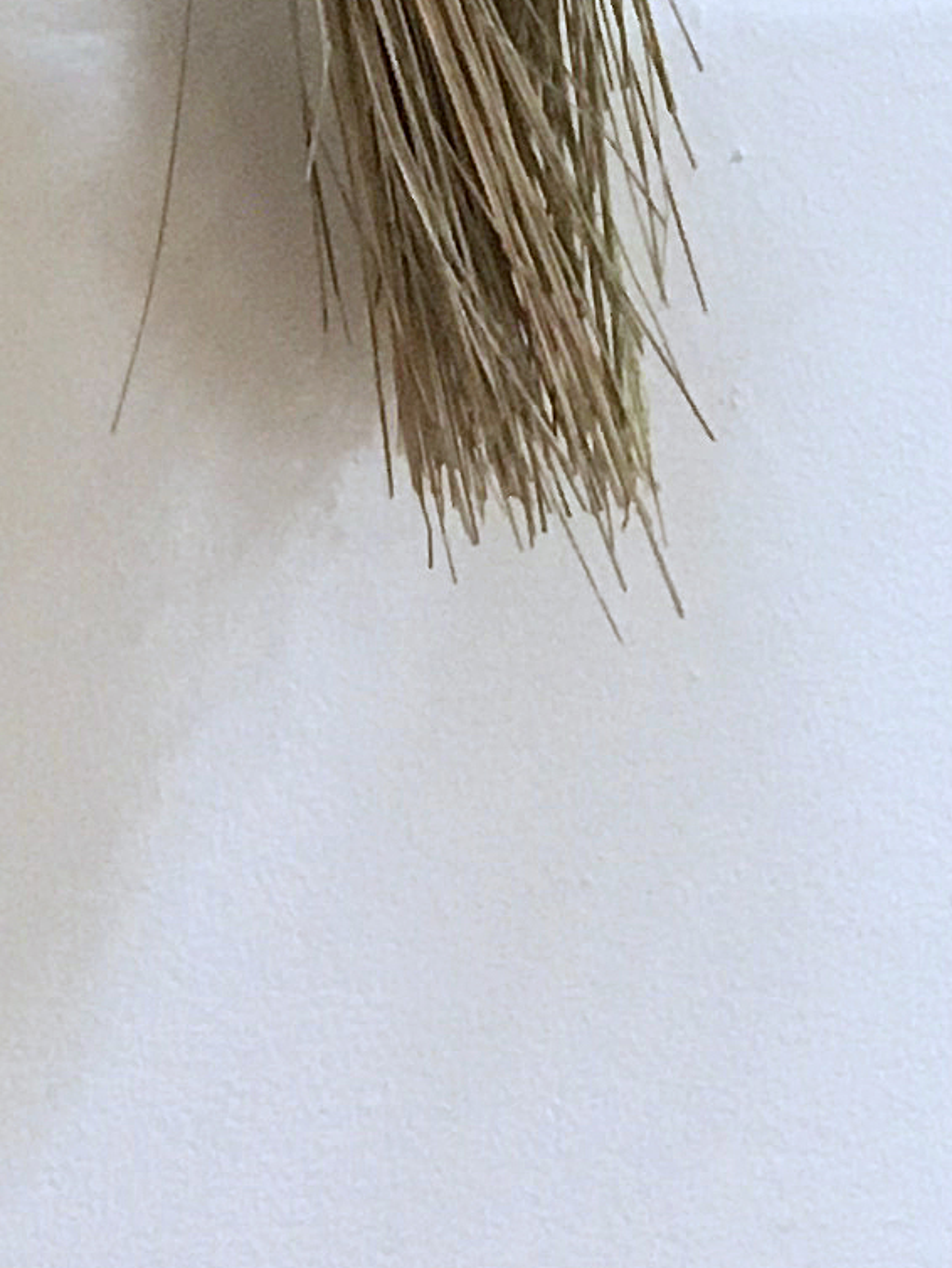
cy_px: -1182
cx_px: -40
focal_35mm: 155
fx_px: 5680
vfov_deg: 11.6
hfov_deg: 9.5
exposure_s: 1/25
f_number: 2.2
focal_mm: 4.15
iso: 200
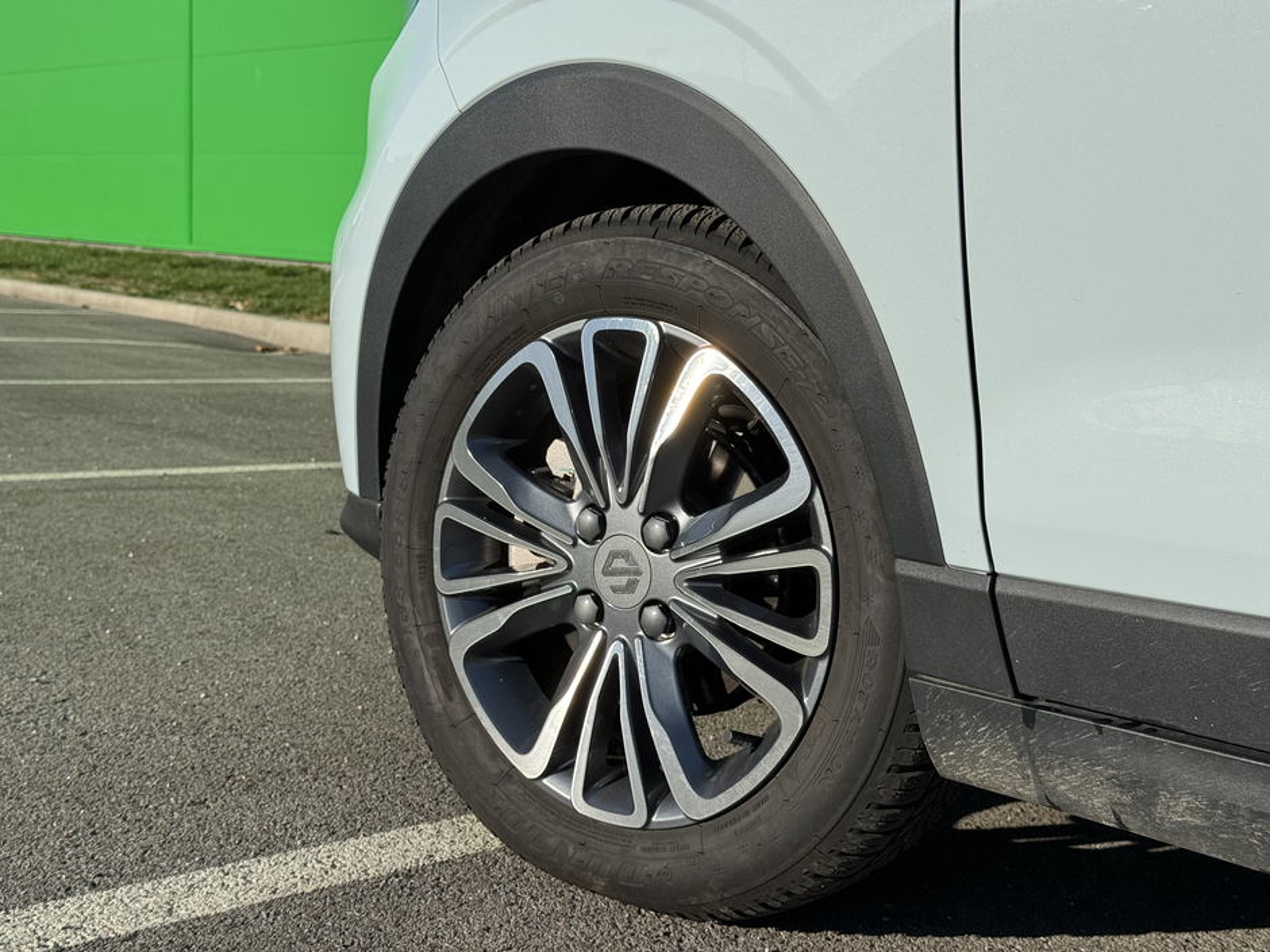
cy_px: 476
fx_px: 1761
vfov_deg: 30.3
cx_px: 635
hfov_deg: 39.7
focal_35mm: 48
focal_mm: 6.76
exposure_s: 1/5848
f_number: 1.78
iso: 64
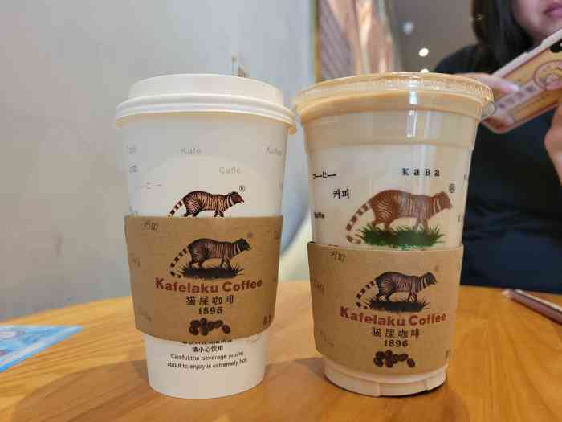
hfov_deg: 67.3
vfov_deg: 53.1
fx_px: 422
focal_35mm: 26
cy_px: 211
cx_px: 281
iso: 320
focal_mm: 5.4
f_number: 1.8
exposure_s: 1/50
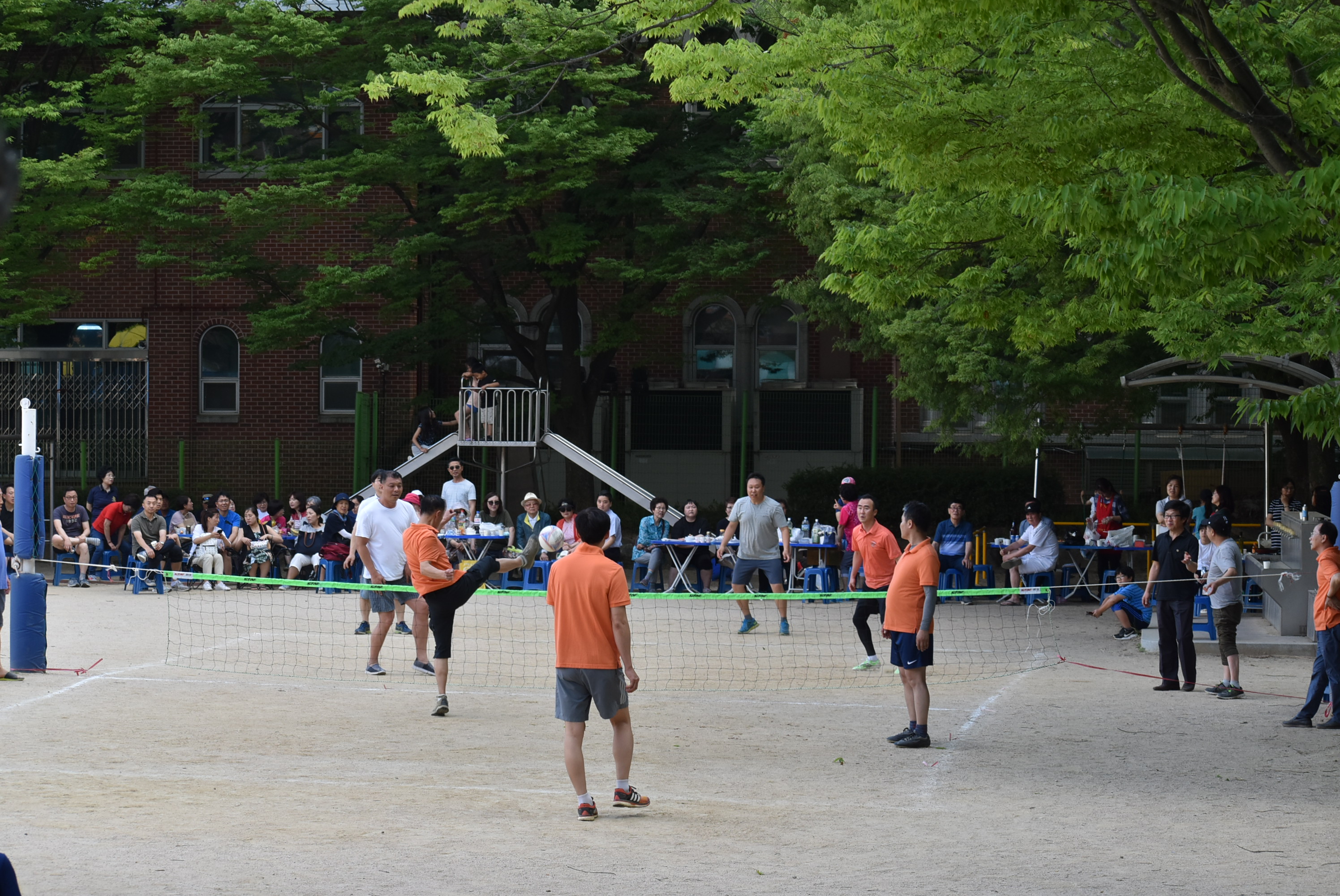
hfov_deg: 19.4
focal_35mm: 105
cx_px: 670
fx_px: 3911
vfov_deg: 13.1
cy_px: 448
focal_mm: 70
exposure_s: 1/200
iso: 400
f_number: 7.1
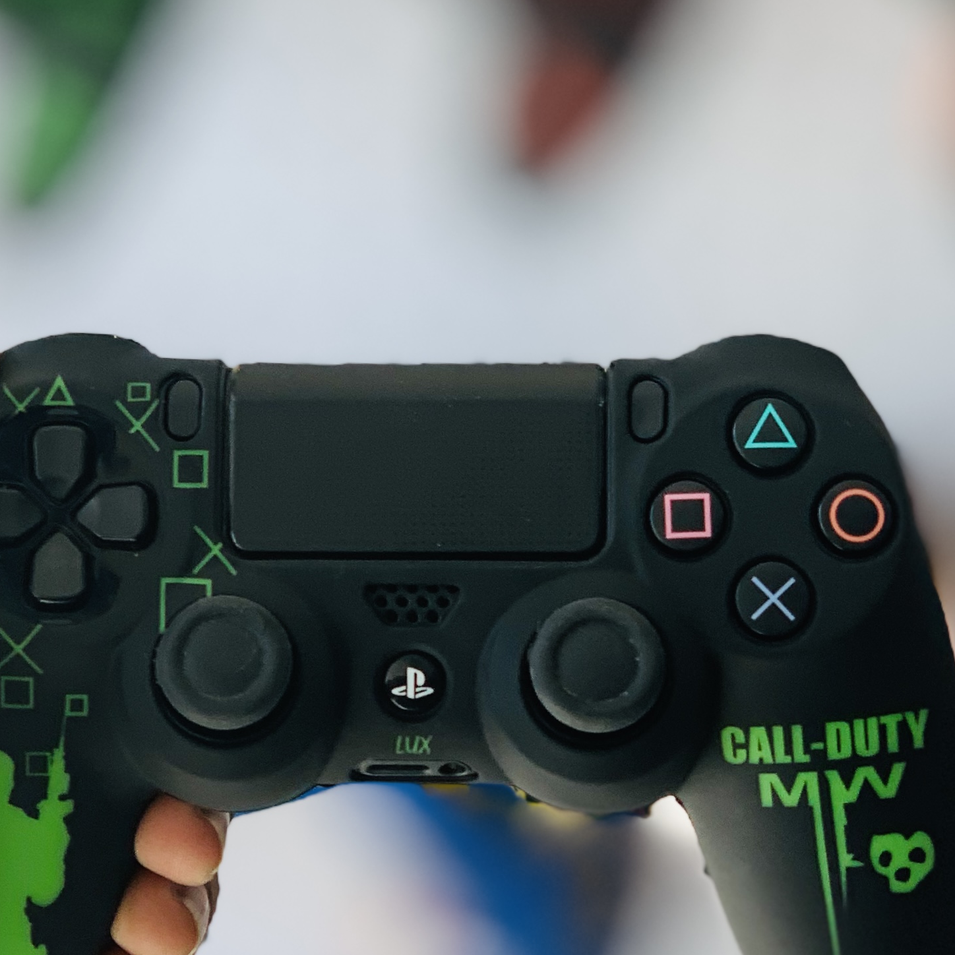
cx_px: 412
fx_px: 2466
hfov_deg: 21.9
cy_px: 603
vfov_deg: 21.9
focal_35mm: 79
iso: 16
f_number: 2.4
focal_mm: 6
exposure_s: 1/122
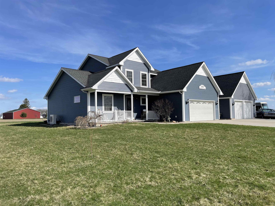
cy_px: 103
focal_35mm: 26
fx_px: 207
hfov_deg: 67.3
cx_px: 138
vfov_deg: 53.1
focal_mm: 4.2
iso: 32
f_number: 1.6
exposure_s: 1/4132
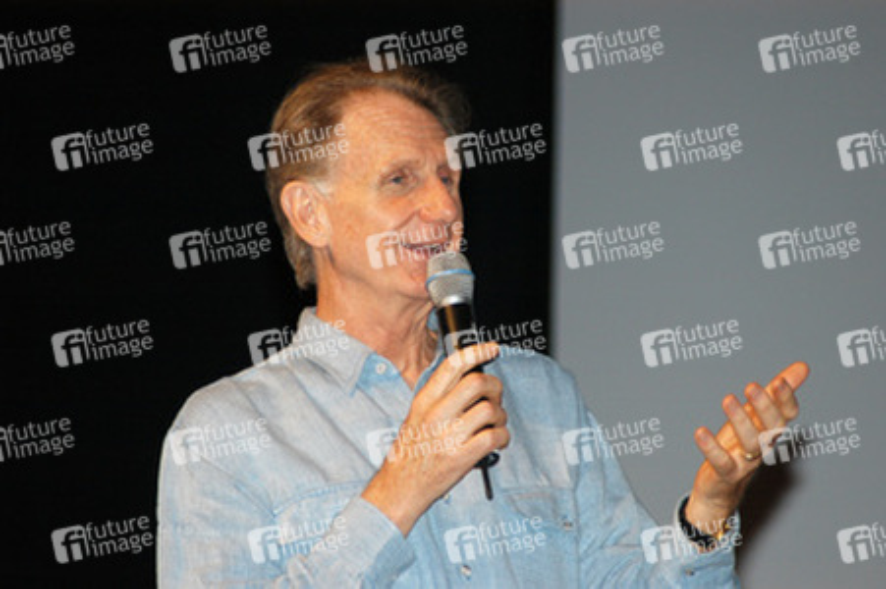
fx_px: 7378
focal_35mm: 300
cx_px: 443
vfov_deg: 4.6
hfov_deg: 6.9
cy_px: 294
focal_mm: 200
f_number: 5
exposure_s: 1/125
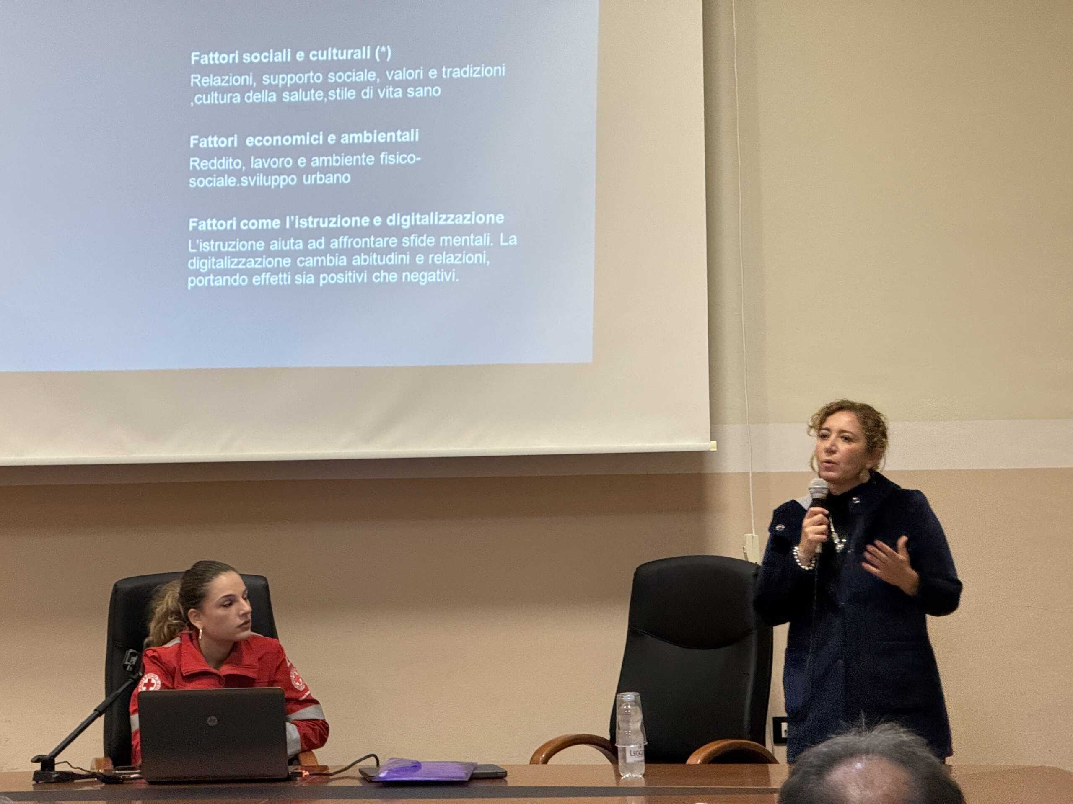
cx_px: 536
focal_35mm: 120
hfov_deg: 16.4
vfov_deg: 12.3
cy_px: 402
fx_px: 3720
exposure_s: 1/50
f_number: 2.8
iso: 500
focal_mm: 15.66
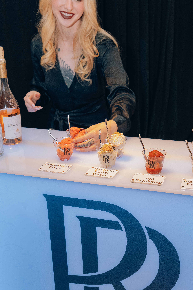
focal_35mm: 53
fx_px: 426
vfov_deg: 37.4
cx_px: 118
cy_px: 171
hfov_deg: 25.4
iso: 1250
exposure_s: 1/125
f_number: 5.6
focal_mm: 37
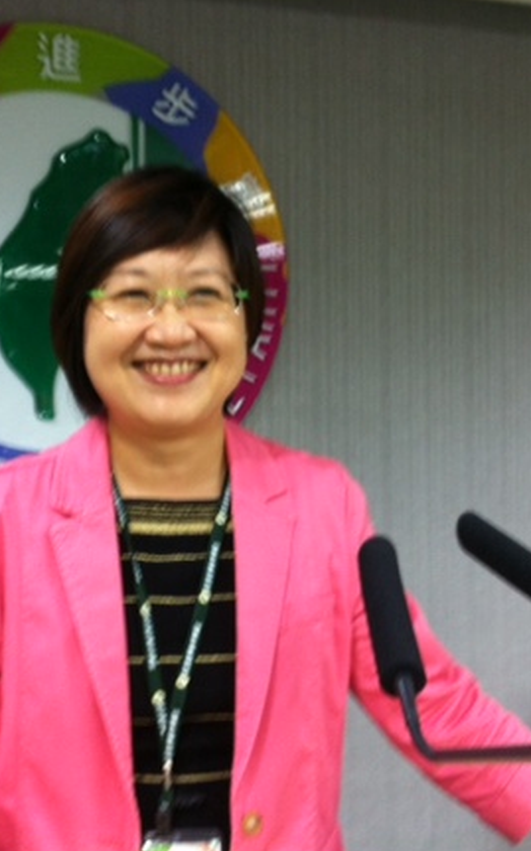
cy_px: 387
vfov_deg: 36.9
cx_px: 239
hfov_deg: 23.5
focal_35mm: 55
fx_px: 1275
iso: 100
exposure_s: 1/15
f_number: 2.8
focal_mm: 3.85
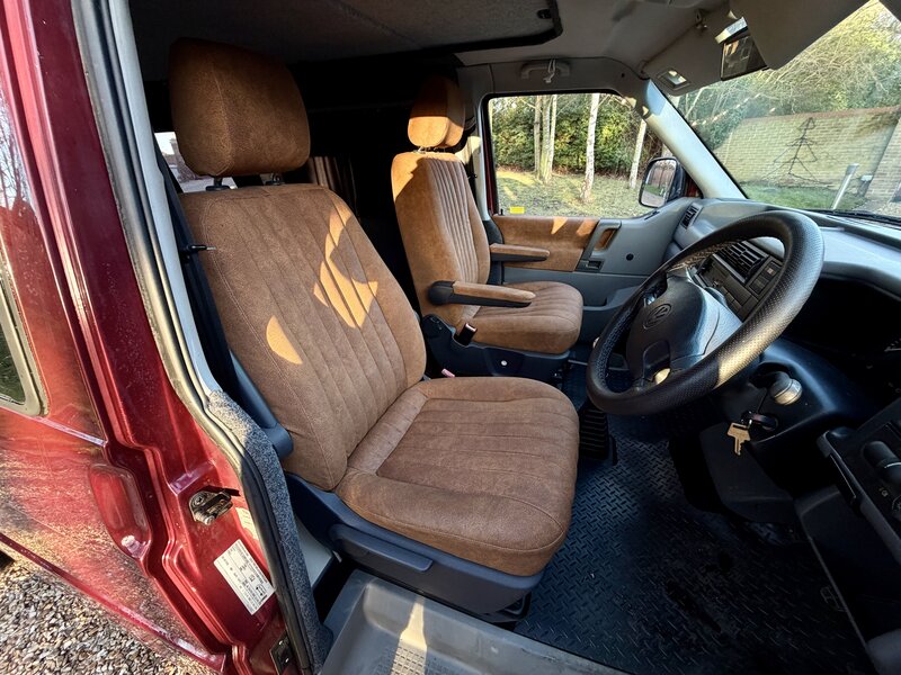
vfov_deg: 85.7
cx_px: 450
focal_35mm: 14
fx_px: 364
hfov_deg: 102.1
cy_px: 338
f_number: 2.2
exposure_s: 1/121
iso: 200
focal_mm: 2.22
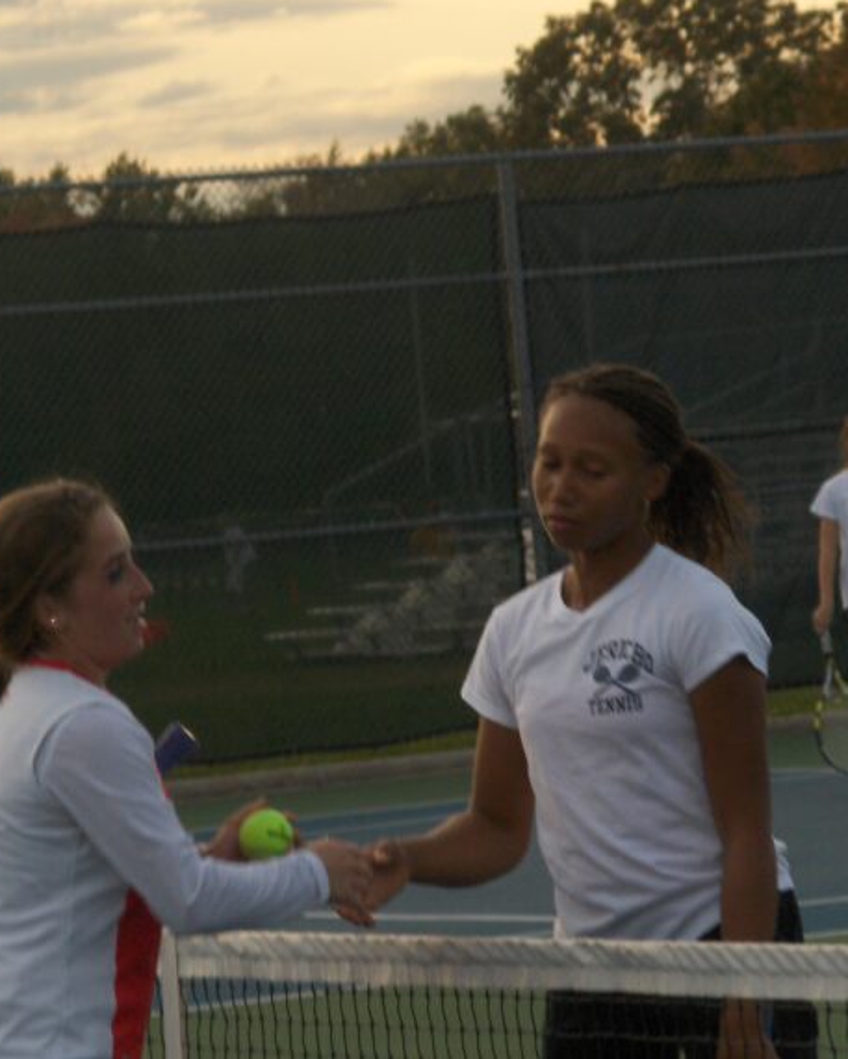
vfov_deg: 10.4
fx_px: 5802
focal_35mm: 185
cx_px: 418
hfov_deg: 8.4
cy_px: 529
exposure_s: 1/180
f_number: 4.7
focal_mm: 29
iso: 84
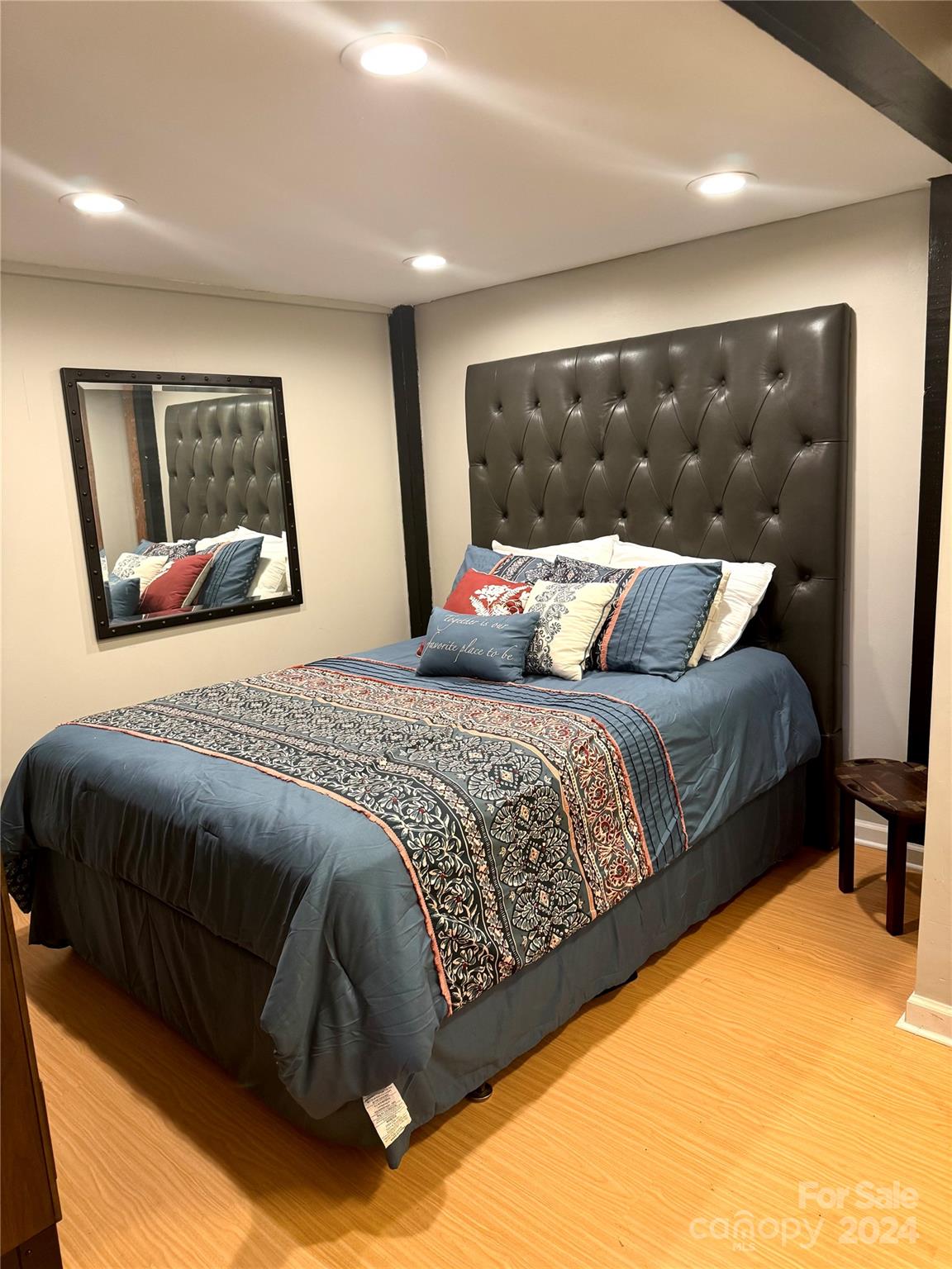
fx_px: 880
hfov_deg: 56.8
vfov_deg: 71.6
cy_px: 634
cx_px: 476
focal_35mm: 24
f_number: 1.78
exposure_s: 1/60
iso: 200
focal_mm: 6.76
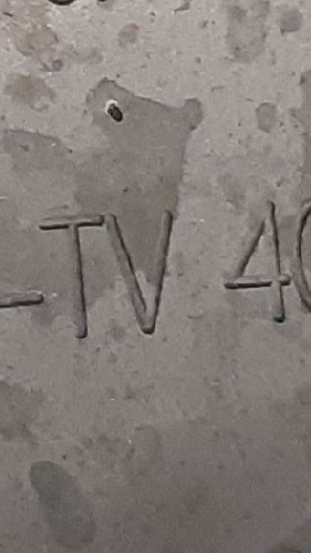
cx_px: -103
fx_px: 1467
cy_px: 28
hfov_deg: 11.7
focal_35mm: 100
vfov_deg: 20.8
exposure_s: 1/25
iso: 250
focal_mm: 3.93
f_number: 1.7
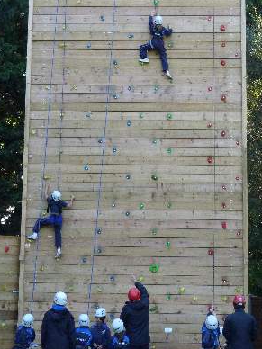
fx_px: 928
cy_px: 94
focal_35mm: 92
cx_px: 131
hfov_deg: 16.1
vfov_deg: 21.2
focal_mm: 8.5
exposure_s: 1/320
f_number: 3.2
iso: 400
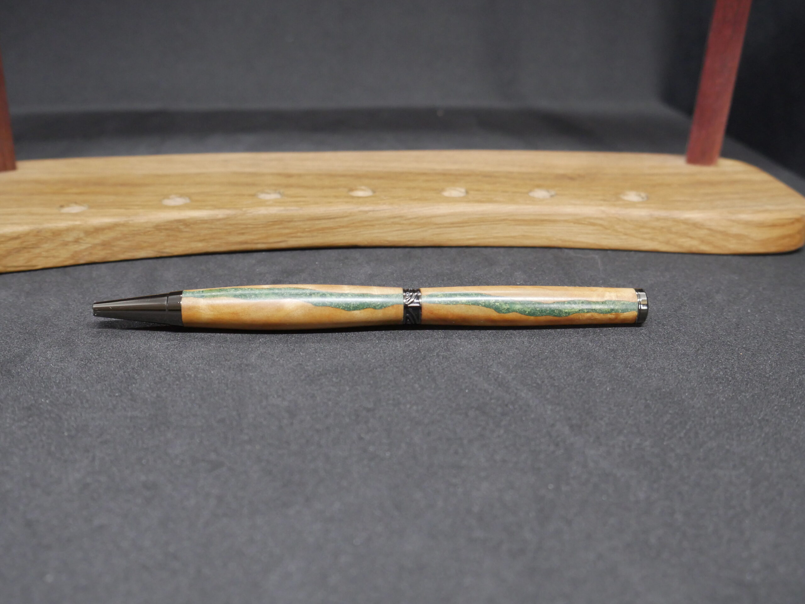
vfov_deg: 37.7
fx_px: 884
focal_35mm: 38
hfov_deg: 49.0
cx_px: 402
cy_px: 302
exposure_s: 1/60
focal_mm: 19
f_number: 5
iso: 1600
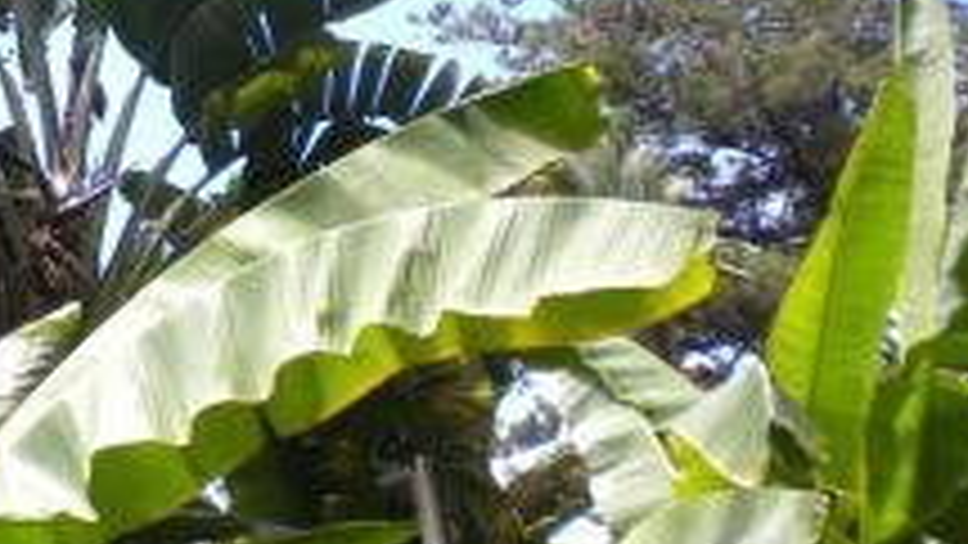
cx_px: -27
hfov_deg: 23.3
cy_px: 256
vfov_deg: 13.9
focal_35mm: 87
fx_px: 2233
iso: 80
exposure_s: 1/140
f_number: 4.6
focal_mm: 6.3
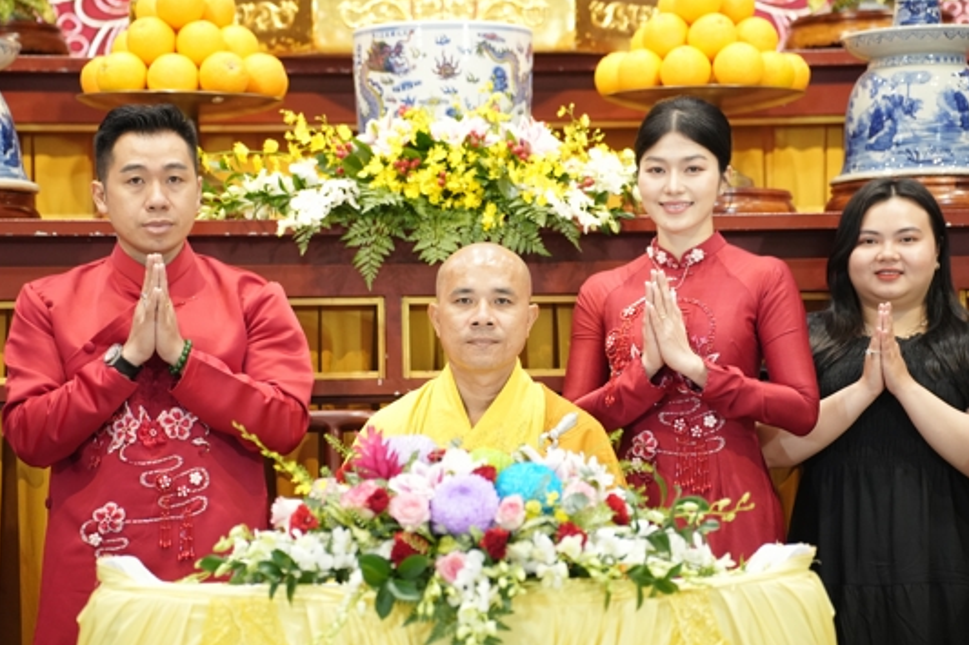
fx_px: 4924
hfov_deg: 11.2
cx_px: 469
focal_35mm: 183
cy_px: 301
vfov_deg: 7.5
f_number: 2.8
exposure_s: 1/200
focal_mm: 150
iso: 3200
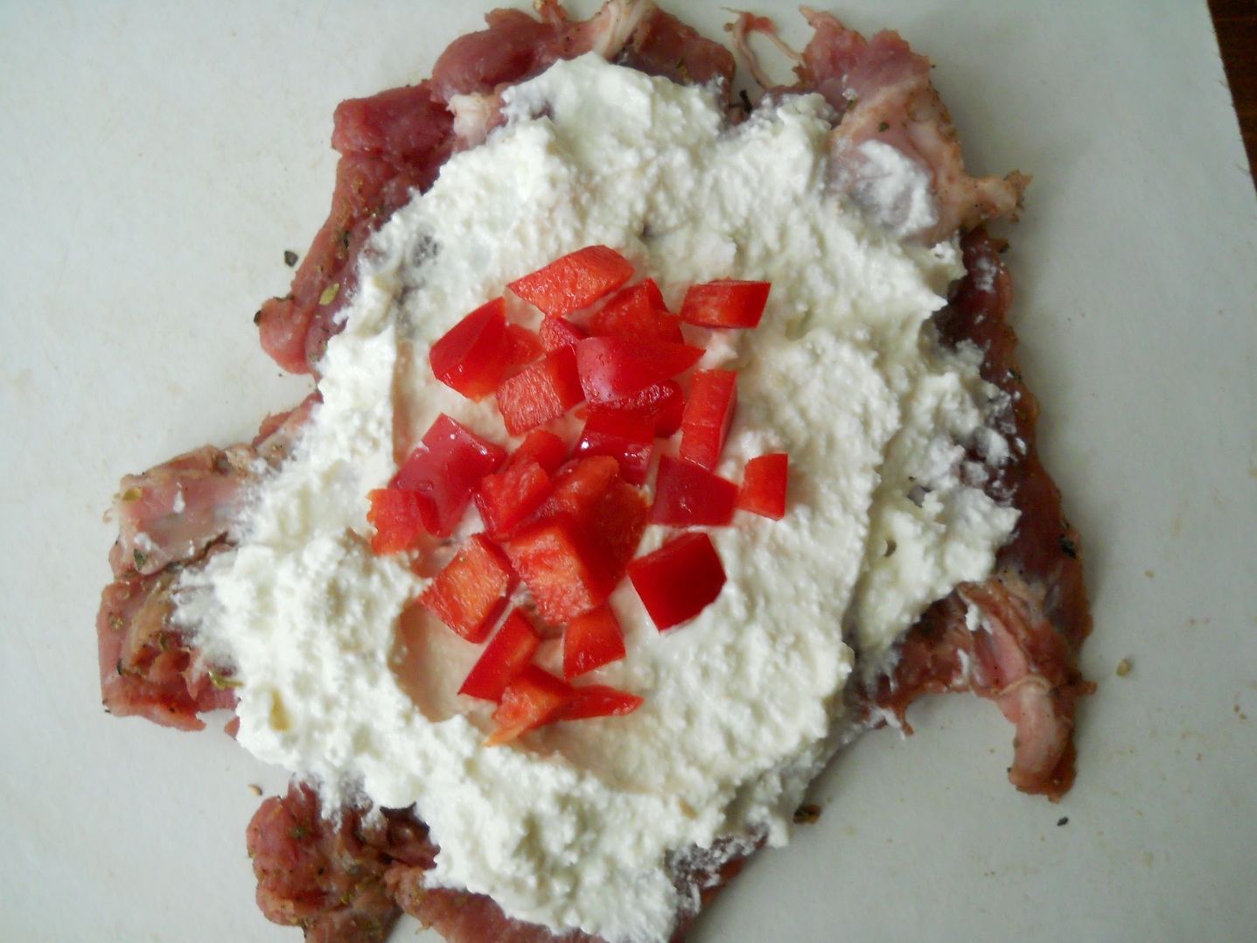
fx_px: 1489
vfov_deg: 35.1
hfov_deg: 45.8
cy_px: 472
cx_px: 628
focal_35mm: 41
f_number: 3.1
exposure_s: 1/30
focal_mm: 6.72
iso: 320
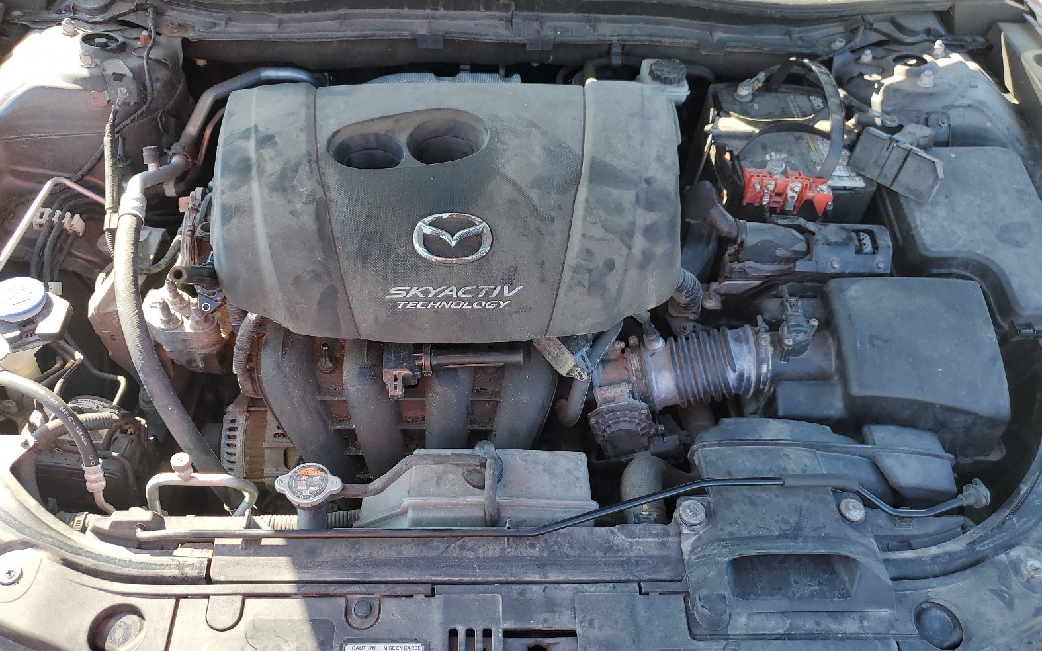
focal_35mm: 28
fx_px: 795
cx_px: 513
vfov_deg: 44.5
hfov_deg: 66.5
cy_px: 335
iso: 50
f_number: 1.5
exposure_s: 1/345
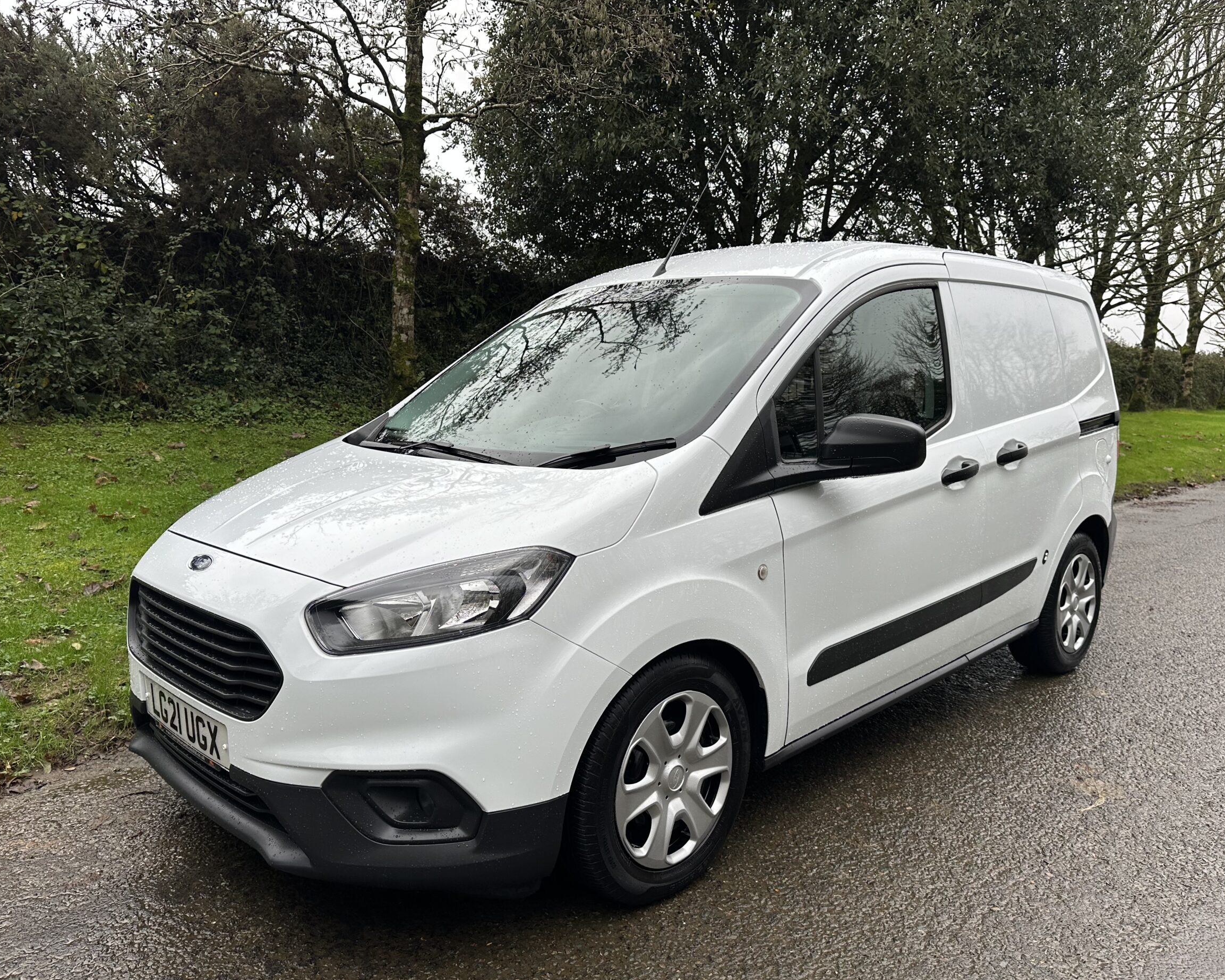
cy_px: 507
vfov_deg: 54.9
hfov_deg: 66.0
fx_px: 943
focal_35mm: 26
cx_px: 621
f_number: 1.78
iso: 64
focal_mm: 6.86
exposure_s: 1/208
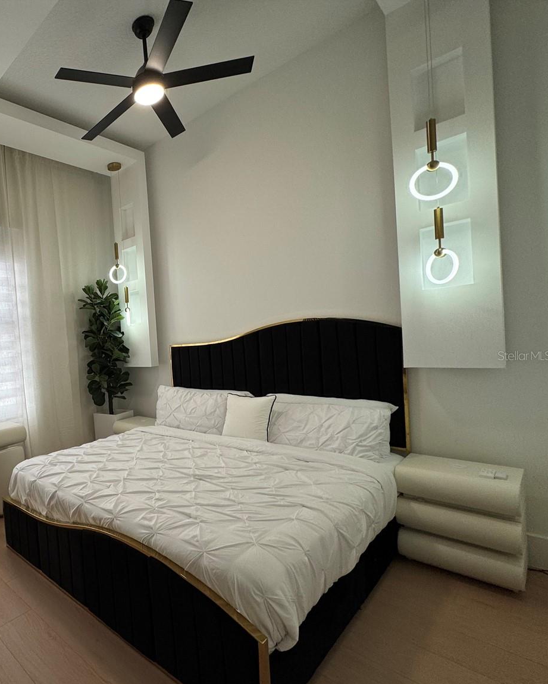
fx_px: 385
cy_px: 355
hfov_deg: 62.1
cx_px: 78
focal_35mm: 19
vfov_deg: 83.2
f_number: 2.2
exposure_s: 1/120
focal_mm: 2.22
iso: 64
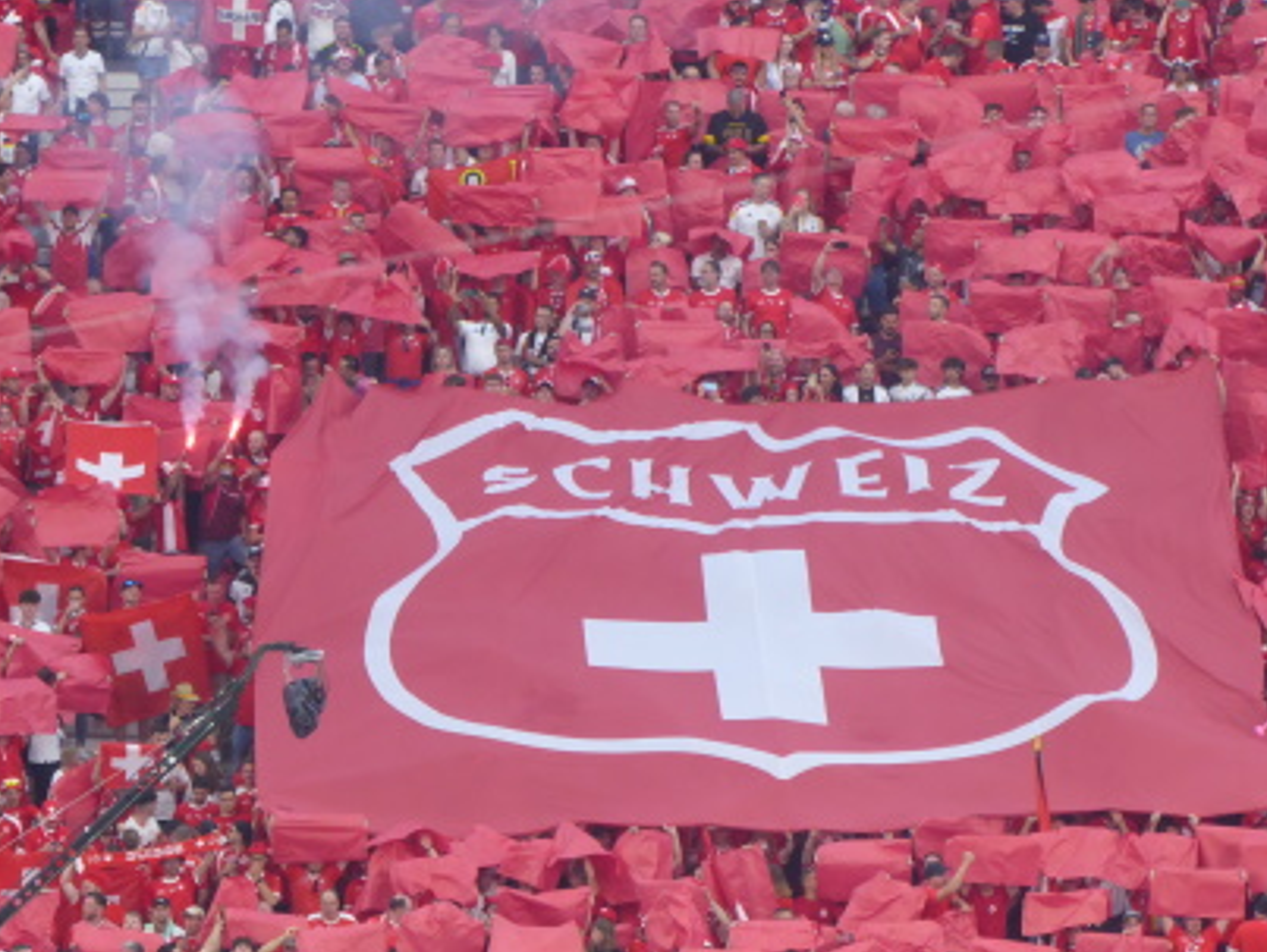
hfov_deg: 4.1
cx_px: 626
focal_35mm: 481
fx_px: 17621
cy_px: 490
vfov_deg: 3.1
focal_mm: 77.3
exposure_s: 1/30
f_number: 6
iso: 400
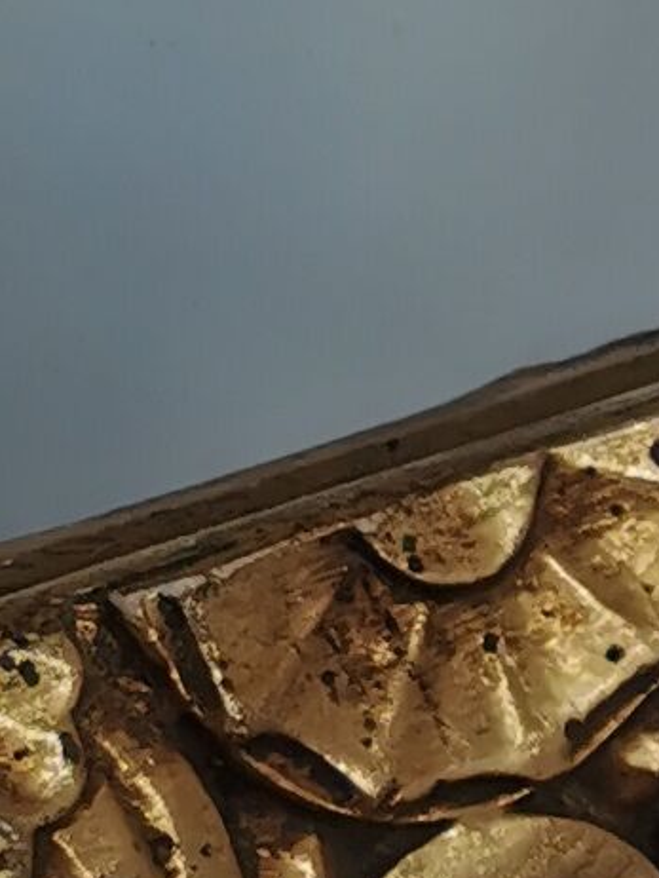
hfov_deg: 6.9
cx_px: -199
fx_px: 5402
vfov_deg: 9.3
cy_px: 570
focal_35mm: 213
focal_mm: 5.58
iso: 64
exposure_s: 1/99.9
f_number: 1.8
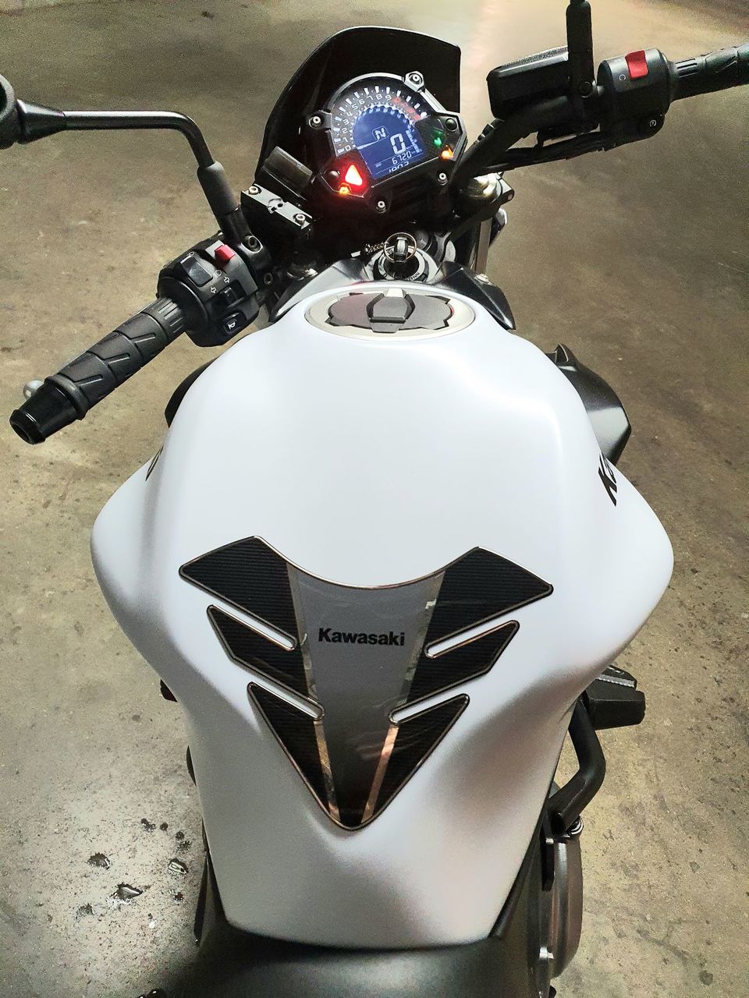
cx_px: 374
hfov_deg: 53.1
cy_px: 499
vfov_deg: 67.3
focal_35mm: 26
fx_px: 750
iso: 250
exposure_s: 1/50
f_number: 1.5
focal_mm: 4.32
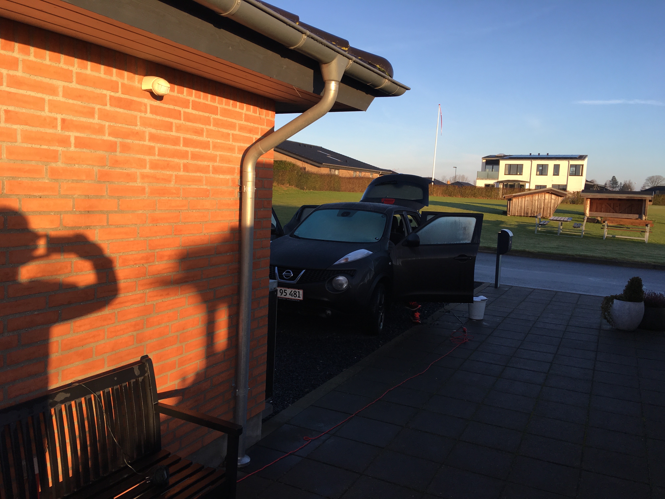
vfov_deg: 48.2
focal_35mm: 29
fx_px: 557
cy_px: 250
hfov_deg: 61.7
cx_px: 332
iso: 25
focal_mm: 4.15
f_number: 2.2
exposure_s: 1/409
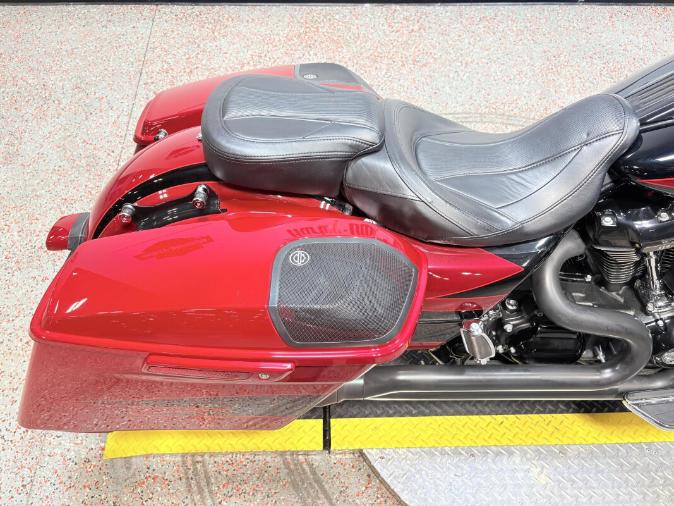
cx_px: 337
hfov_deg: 67.3
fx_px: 506
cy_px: 253
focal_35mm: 26
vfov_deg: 53.1
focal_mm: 5.96
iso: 125
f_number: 1.6
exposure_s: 1/120
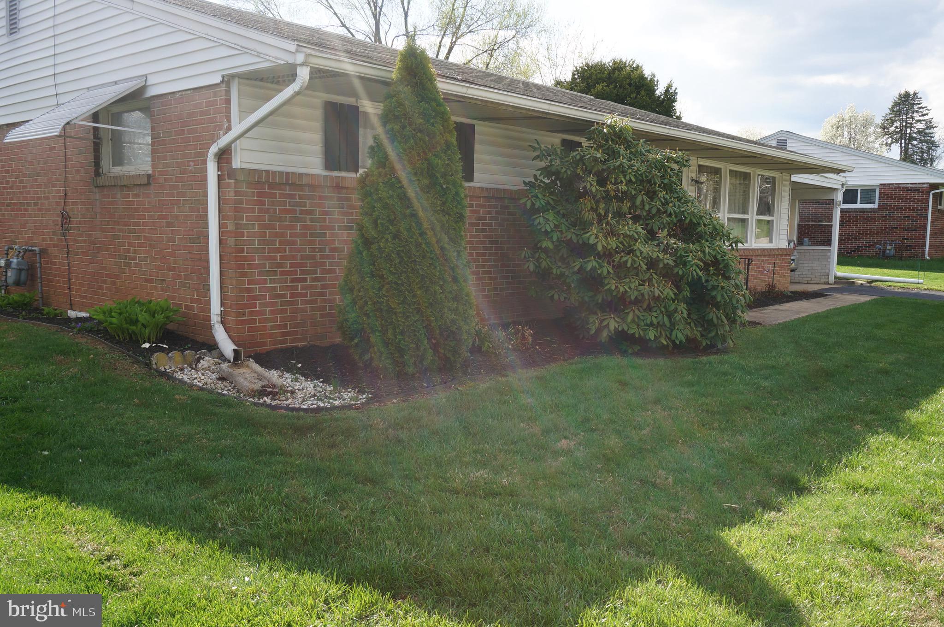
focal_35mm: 30
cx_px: 472
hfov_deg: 62.0
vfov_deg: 43.5
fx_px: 786
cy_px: 314
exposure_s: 1/80
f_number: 10
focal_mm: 20
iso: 100
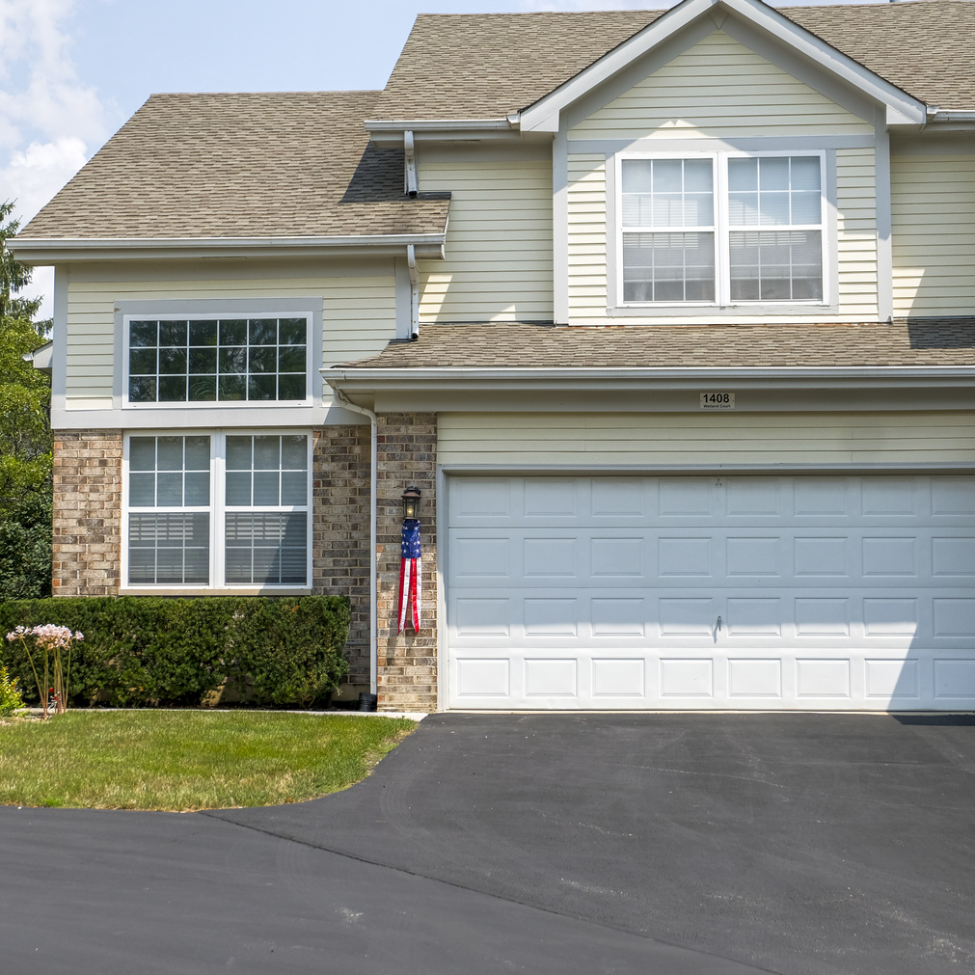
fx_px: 2039
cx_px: 461
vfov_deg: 26.9
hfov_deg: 26.9
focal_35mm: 64
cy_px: 458
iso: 200
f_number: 5.6
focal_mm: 31
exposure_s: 1/1000
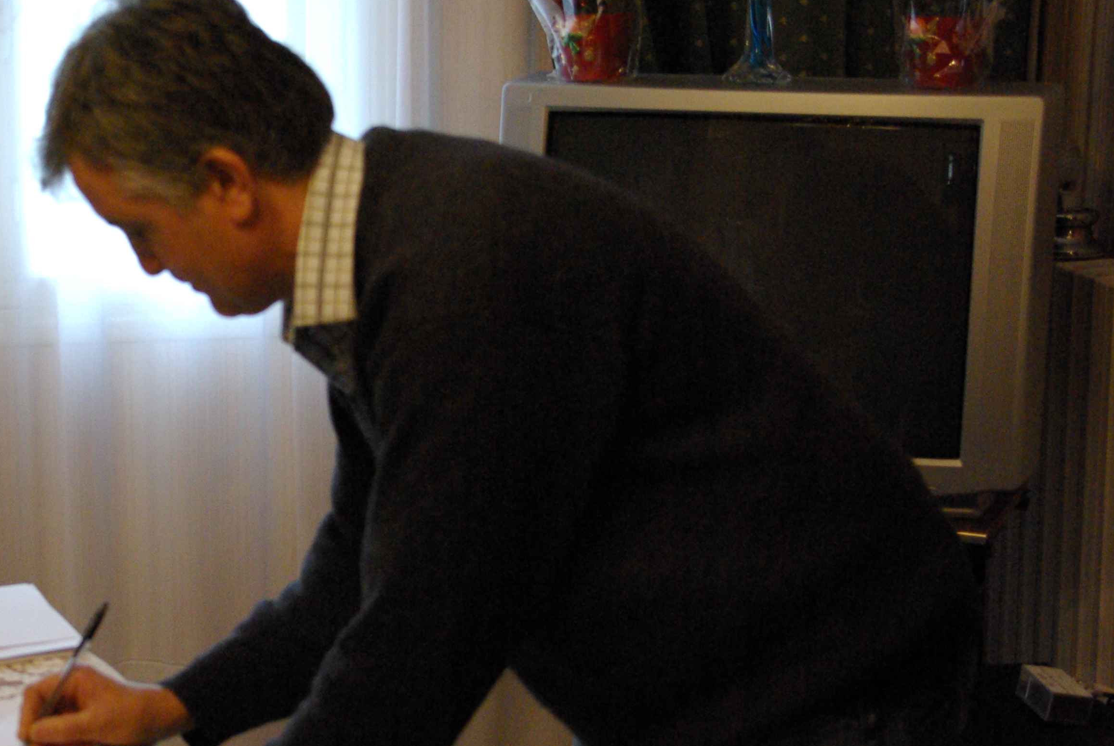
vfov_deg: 18.8
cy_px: 429
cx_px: 196
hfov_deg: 27.1
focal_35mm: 73
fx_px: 2257
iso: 1600
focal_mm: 29
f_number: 4.5
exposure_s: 1/60
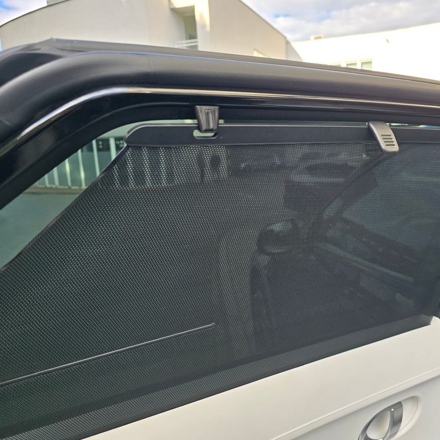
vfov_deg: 57.3
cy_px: 222
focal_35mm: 28
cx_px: 274
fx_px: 403
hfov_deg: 56.6
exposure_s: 1/180
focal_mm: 6.3
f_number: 1.7
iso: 32
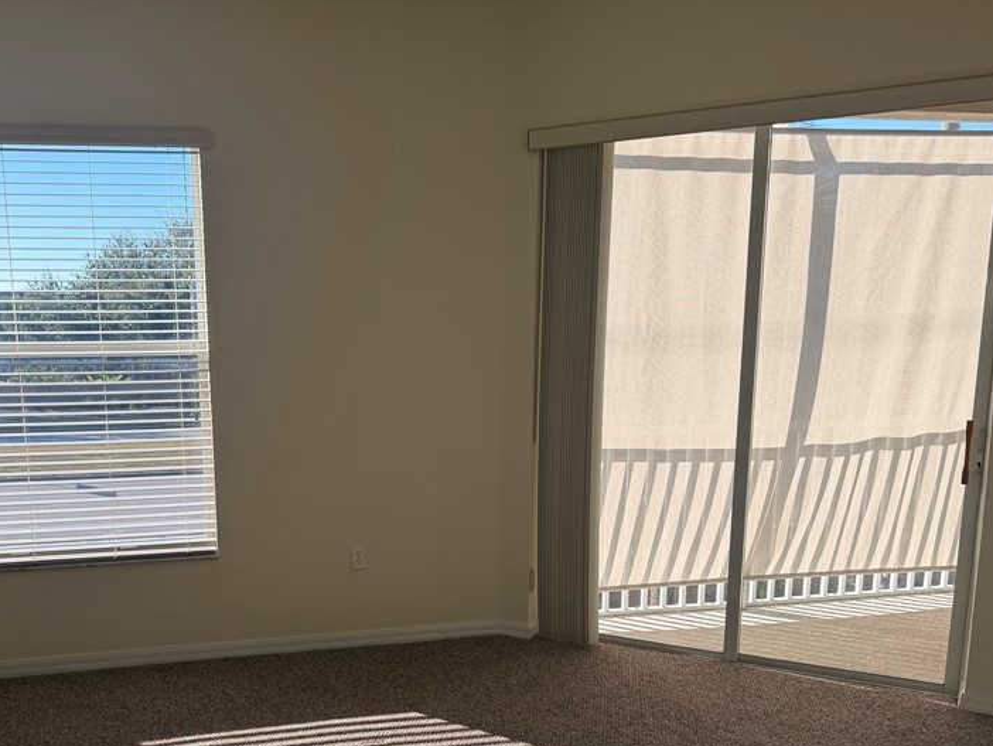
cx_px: 335
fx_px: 1004
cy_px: 517
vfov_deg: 40.1
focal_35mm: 35
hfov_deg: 51.7
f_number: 1.78
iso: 100
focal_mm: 6.76
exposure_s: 1/1292
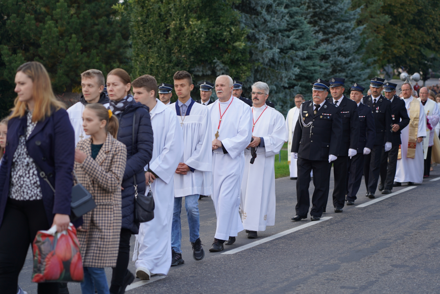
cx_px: 220
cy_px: 147
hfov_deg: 19.5
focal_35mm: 105
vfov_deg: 13.0
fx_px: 1283
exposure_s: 1/160
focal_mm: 105
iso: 125
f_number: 4
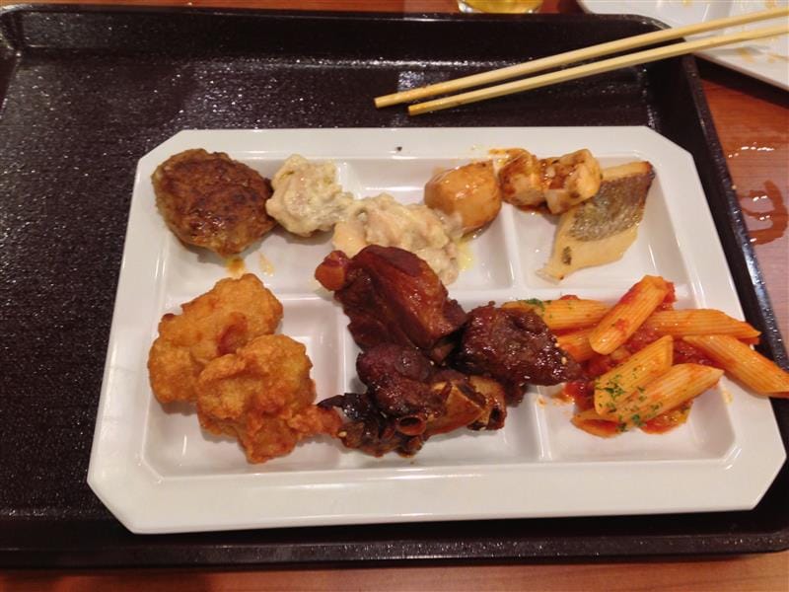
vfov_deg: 42.9
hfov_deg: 55.4
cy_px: 296
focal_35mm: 33
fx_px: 752
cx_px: 394
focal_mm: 4.13
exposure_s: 1/20
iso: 100
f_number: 2.4
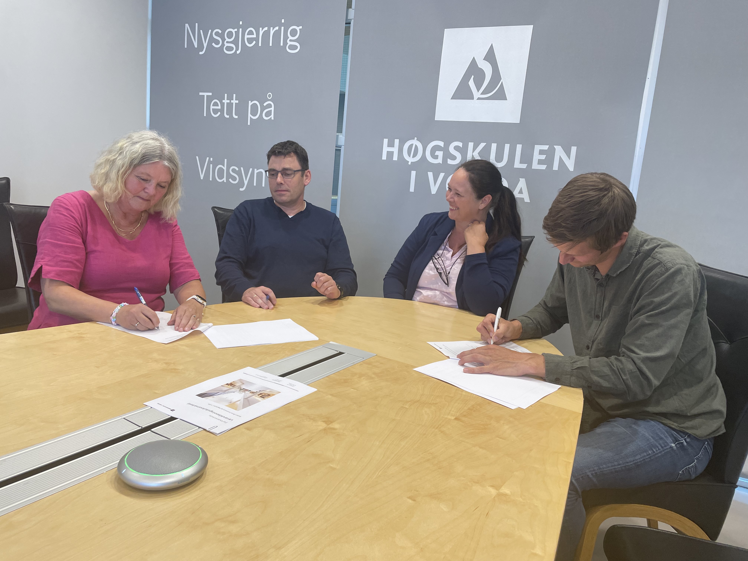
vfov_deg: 53.1
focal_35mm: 26
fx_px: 562
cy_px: 280
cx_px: 374
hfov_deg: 67.3
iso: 100
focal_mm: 4.2
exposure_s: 1/100
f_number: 1.6
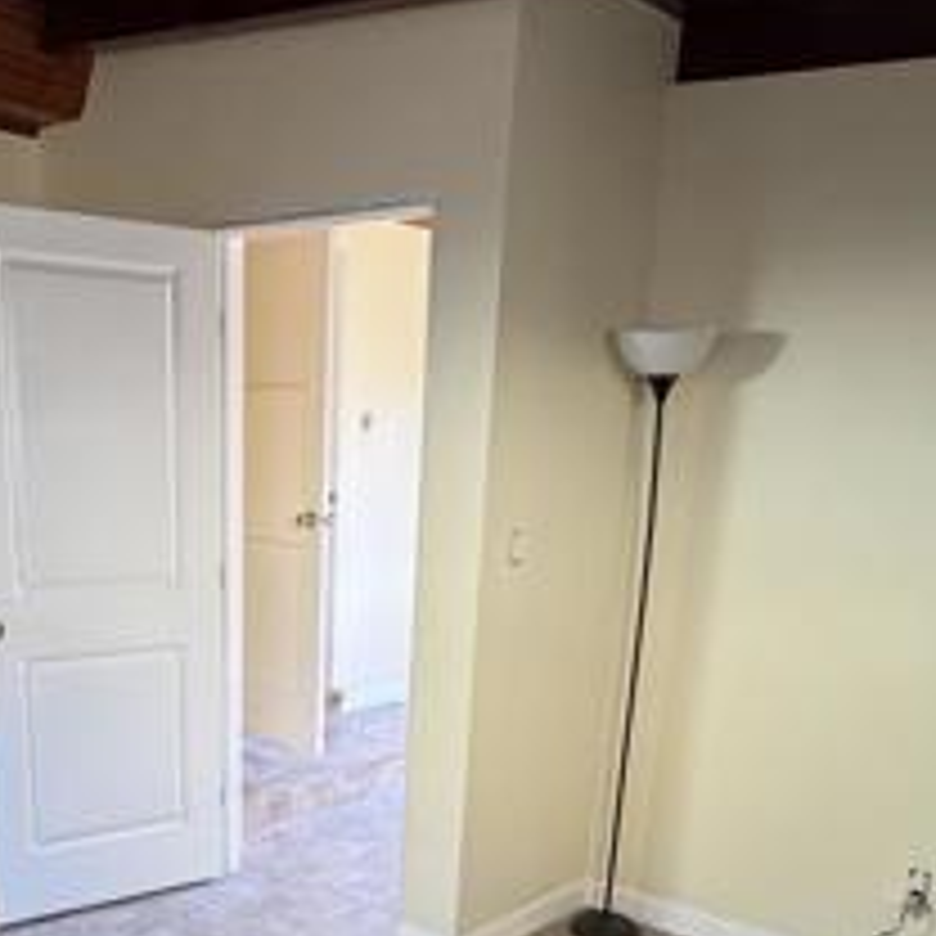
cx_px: 333
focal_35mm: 38
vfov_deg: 41.1
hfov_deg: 43.4
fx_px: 1162
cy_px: 806
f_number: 2.2
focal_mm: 2.22
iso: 250
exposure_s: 1/99
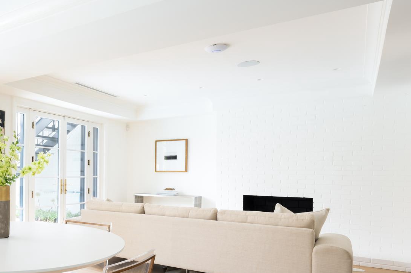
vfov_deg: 42.0
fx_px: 353
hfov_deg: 54.1
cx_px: 55
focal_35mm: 31
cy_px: 171
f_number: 13
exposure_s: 1/160
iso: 800
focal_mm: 16.5
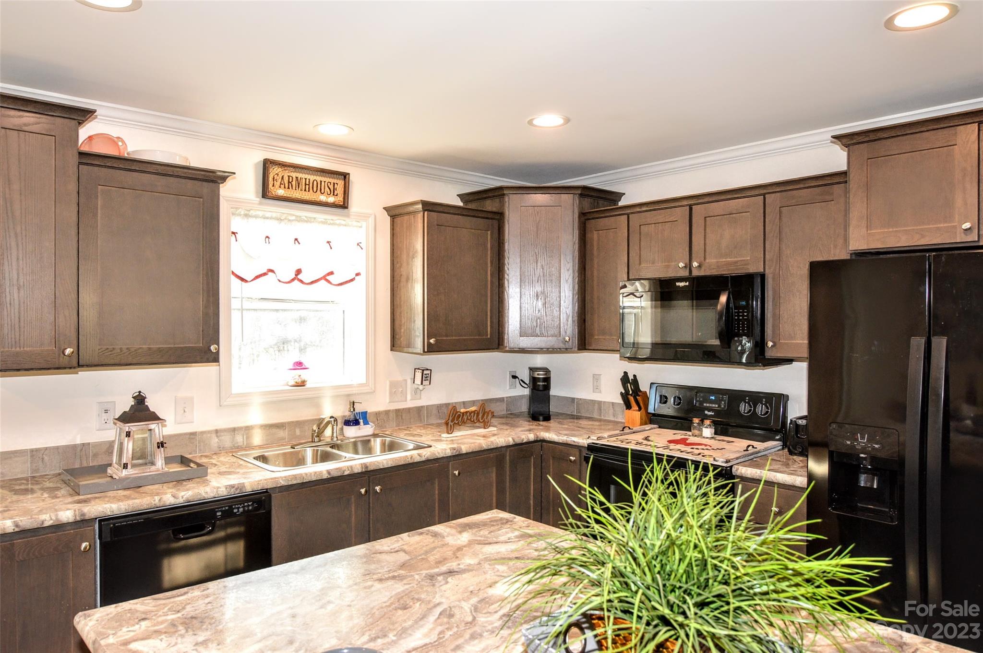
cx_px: 492
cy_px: 326
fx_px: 655
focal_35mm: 24
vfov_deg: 53.0
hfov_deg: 73.8
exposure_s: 1/80
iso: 400
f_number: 4.5
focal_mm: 16
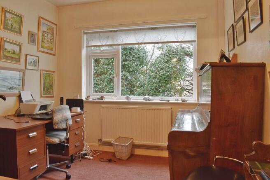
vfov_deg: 47.9
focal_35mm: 27
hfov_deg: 67.4
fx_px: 202
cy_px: 90
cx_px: 135
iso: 450
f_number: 13
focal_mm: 18
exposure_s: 1/4
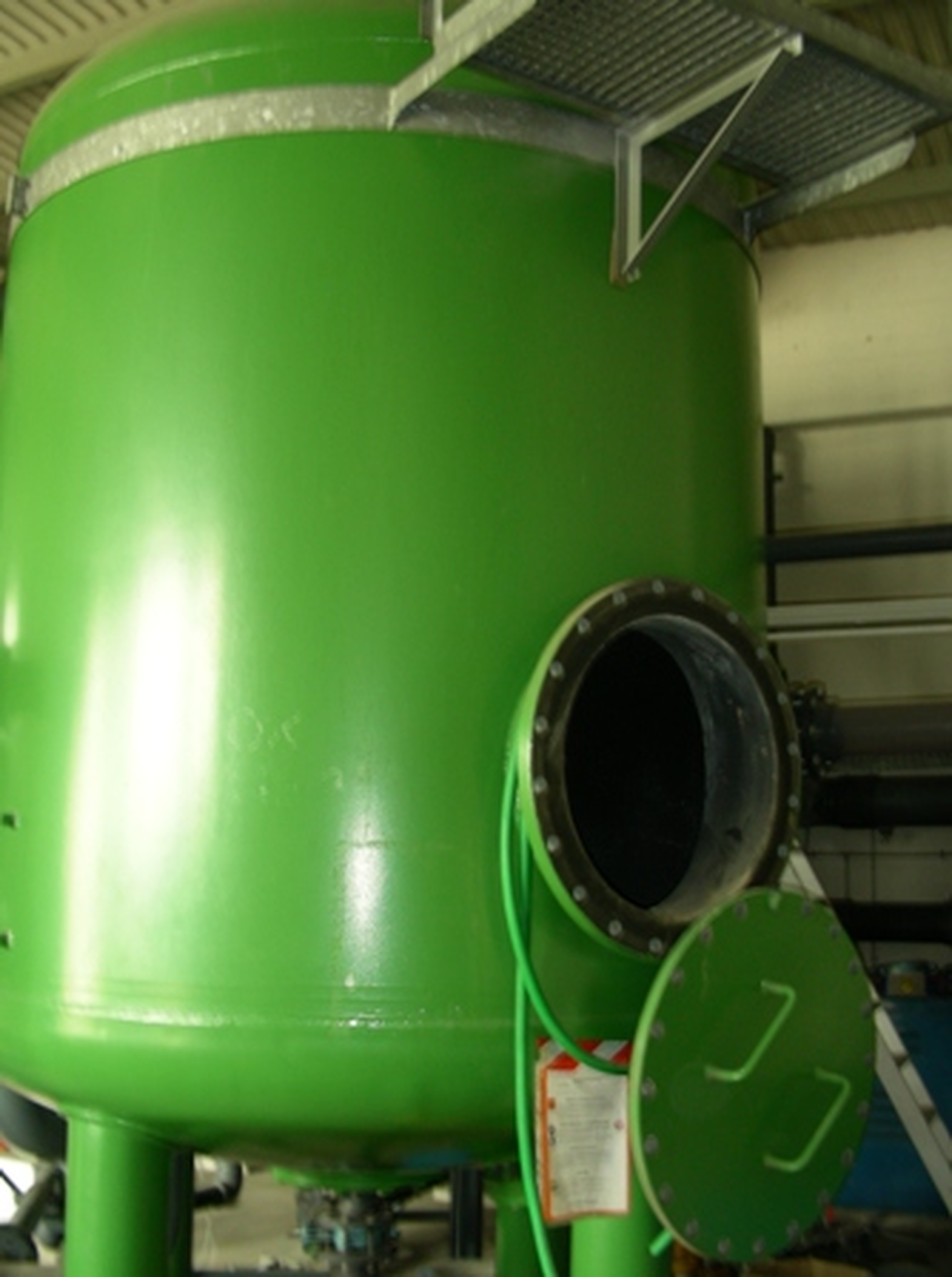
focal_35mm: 38
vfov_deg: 49.1
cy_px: 638
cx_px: 476
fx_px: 1399
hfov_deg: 37.6
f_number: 3.5
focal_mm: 6.3
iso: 56
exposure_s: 1/4.5
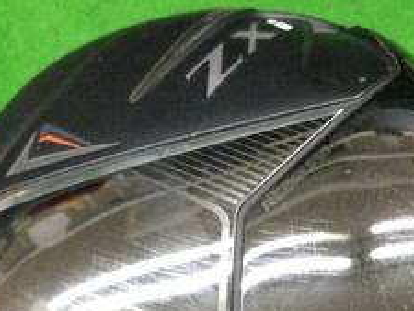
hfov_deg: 22.2
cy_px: 410
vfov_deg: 15.9
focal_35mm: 88
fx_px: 1053
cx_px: 245
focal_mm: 3.3
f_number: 2.4
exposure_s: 1/30
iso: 250
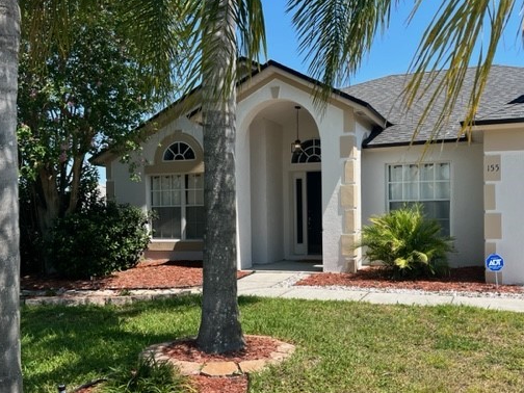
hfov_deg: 54.8
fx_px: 500
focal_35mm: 33
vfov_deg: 42.9
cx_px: 324
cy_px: 218
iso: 50
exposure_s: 1/2513
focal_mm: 5.1
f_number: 1.6
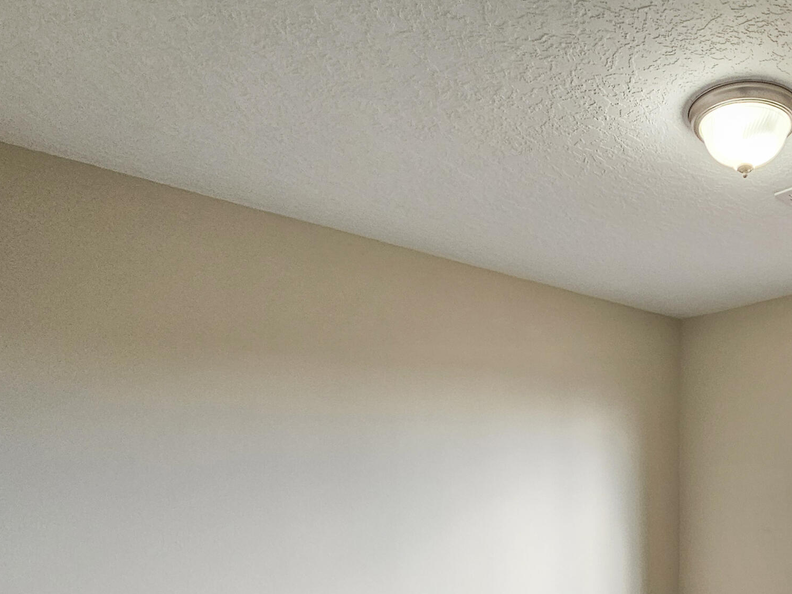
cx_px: 684
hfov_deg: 59.3
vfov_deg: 46.0
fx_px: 595
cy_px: 572
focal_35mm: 26
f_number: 2.2
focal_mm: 2.2
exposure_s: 1/80
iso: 80
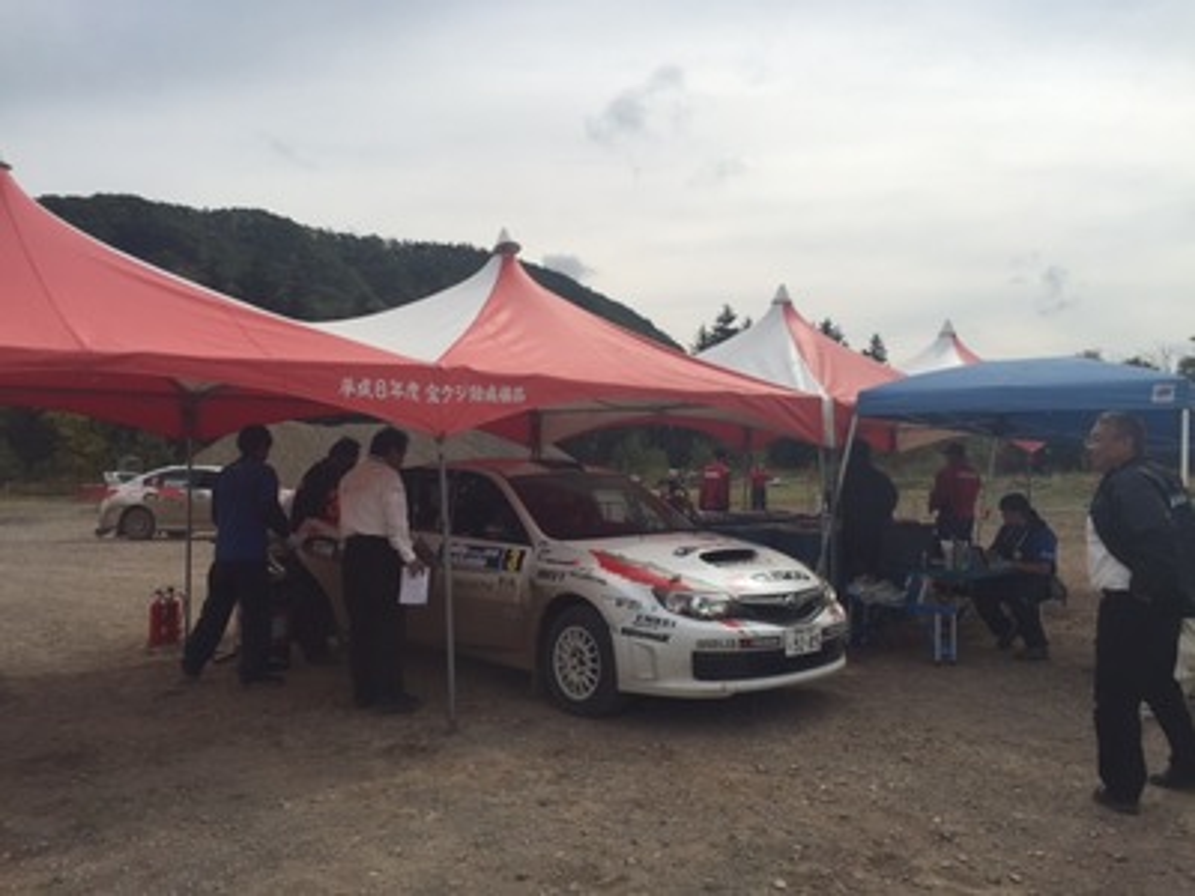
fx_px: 1001
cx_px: 598
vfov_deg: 48.2
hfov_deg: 61.7
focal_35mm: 29
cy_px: 448
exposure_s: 1/3968
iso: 32
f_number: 2.2
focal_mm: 4.15
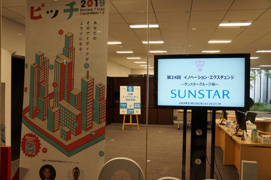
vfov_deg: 41.6
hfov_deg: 59.6
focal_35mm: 32
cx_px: 136
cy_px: 90
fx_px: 237
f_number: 4
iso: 800
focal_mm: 21
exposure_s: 1/160
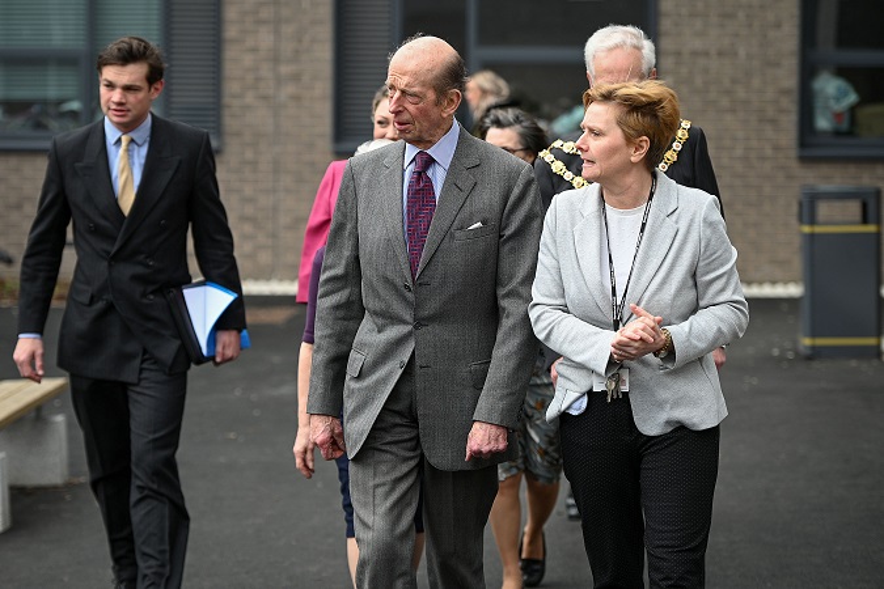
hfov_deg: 20.0
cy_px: 294
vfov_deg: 13.4
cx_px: 442
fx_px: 2504
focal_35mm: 102
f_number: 4
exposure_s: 1/500
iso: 200
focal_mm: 102
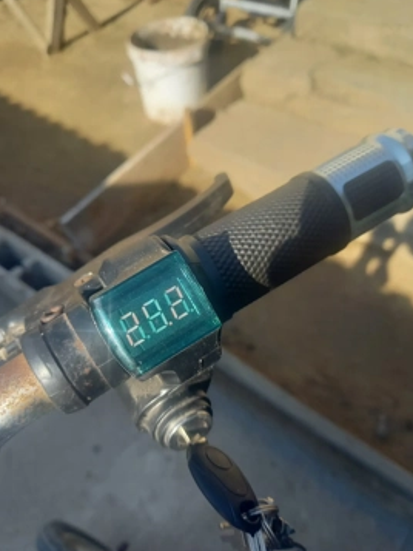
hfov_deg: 49.7
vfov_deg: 63.4
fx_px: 445
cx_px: 194
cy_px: 286
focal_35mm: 28
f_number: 1.8
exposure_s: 1/342
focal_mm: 4.65
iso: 50
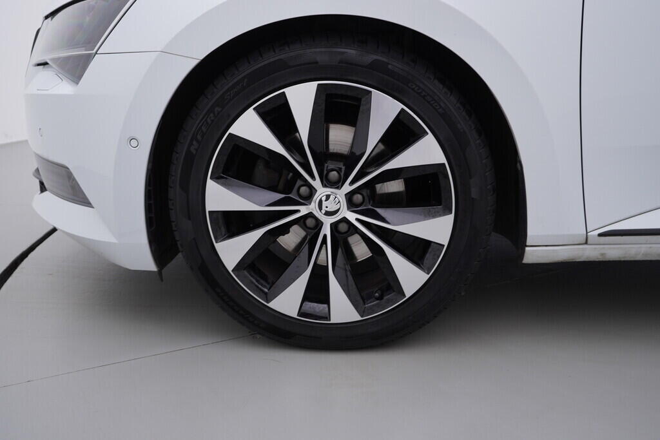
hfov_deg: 53.1
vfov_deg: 36.9
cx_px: 330
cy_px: 220
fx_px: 660
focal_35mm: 36
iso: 125
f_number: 4
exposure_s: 1/80
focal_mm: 24
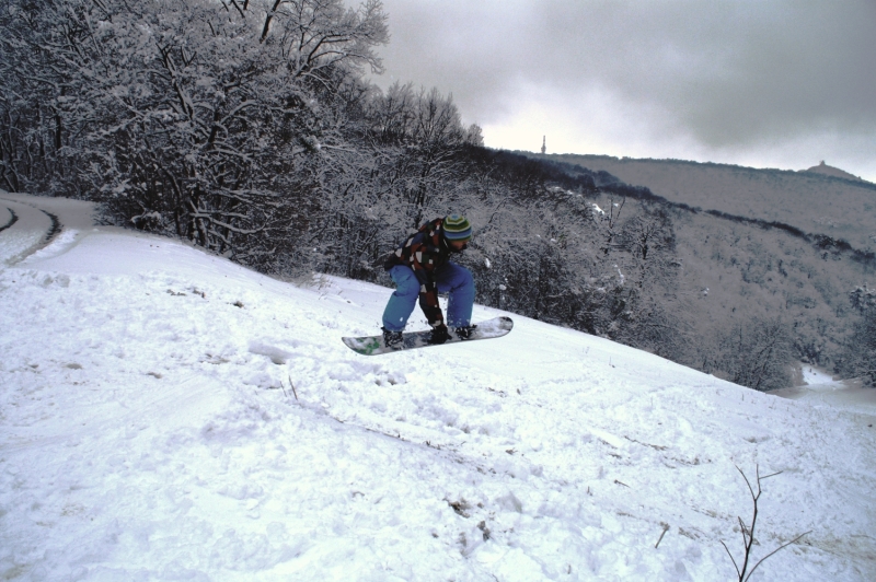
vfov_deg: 47.9
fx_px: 656
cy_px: 291
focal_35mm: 27
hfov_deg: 67.4
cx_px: 438
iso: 400
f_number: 4.5
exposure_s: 1/1000
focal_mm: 18
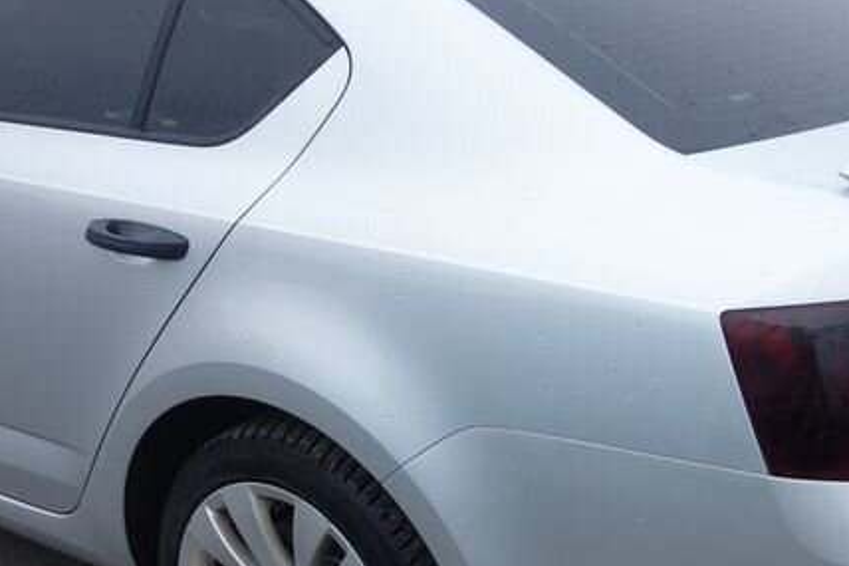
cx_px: 411
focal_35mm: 67
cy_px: 291
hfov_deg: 30.1
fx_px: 1579
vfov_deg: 20.3
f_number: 2
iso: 125
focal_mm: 10.4
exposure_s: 1/100
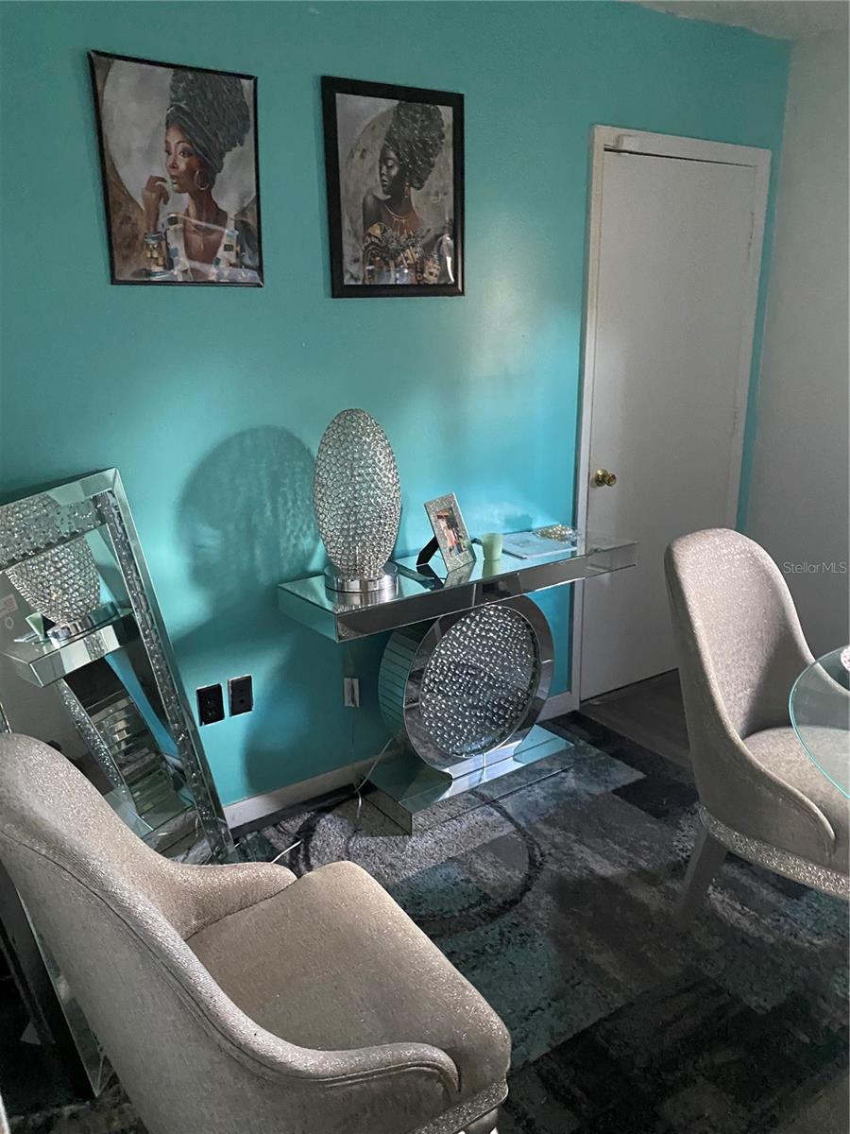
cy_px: 567
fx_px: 851
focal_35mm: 26
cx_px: 425
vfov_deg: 67.3
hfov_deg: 53.1
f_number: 1.8
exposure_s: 1/30
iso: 640
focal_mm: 4.25
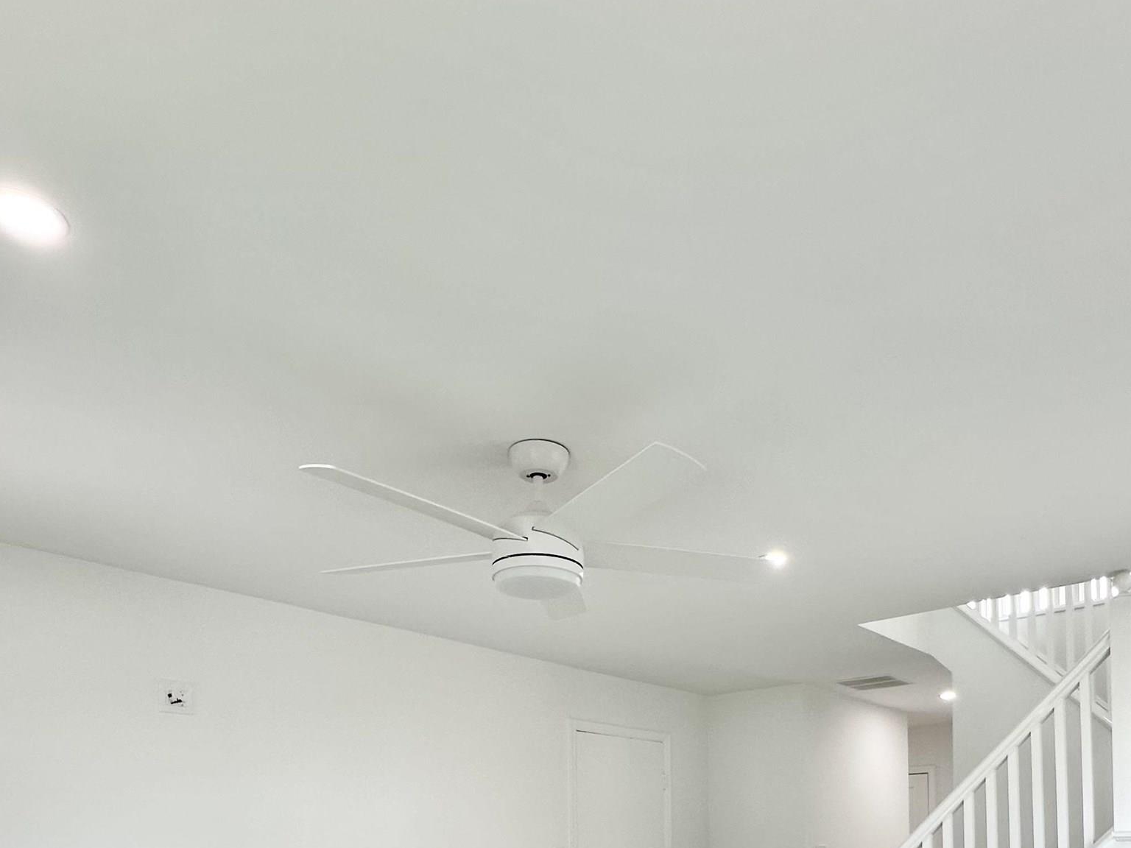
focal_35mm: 28
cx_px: 630
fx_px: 915
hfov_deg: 63.3
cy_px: 823
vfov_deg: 43.5
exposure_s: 1/120
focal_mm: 2.22
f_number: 2.2
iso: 80
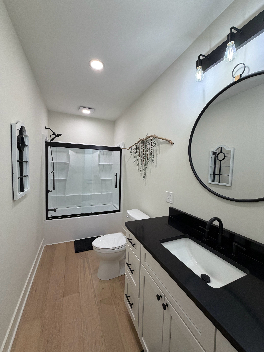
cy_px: 176
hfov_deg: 85.7
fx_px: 142
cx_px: 132
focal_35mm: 14
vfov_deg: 102.1
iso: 125
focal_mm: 2.22
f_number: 2.2
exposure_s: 1/120
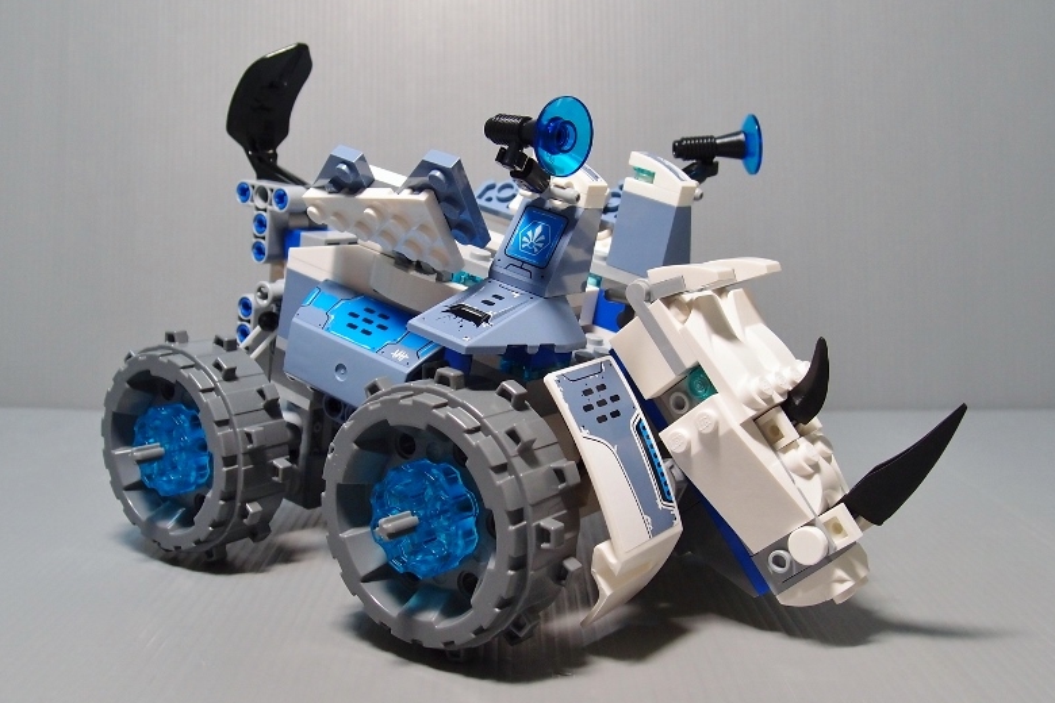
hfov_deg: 61.9
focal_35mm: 30
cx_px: 528
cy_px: 345
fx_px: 879
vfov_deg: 43.6
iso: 160
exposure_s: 1/25
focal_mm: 6
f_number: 2.5
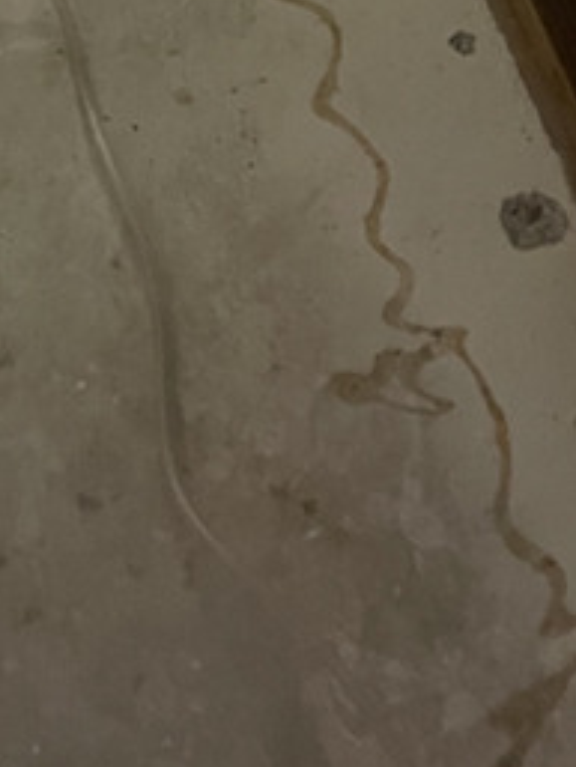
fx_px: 2239
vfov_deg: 16.7
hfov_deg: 14.6
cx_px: 158
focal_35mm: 101
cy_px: -546
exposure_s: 1/40
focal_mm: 4.2
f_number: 1.6
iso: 500
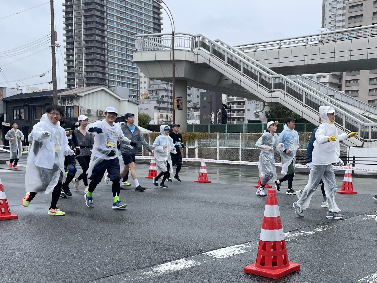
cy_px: 142
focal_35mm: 26
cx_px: 188
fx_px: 283
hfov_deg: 67.3
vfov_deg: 53.1
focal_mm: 4.2
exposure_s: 1/1052
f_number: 1.6
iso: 32
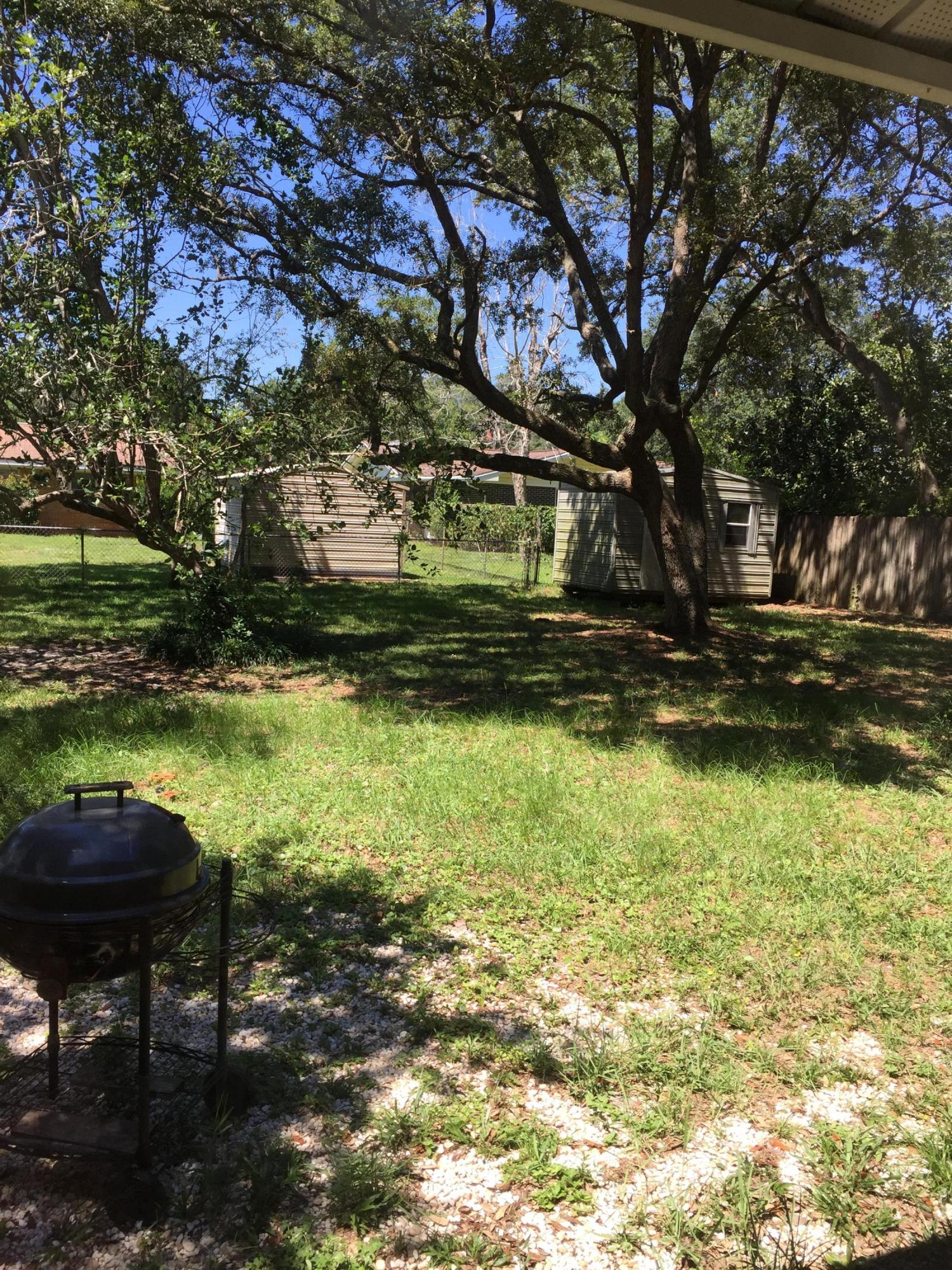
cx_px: 476
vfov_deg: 61.7
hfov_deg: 48.2
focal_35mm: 29
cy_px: 635
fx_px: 1063
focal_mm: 4.15
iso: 32
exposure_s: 1/706
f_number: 2.2
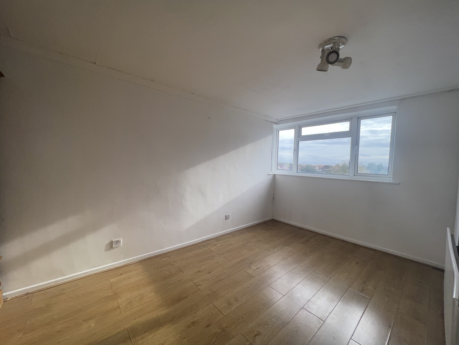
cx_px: 230
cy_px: 172
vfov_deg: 89.9
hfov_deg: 106.2
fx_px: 172
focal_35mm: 13
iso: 32
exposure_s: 1/193
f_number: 1.8
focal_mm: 1.57
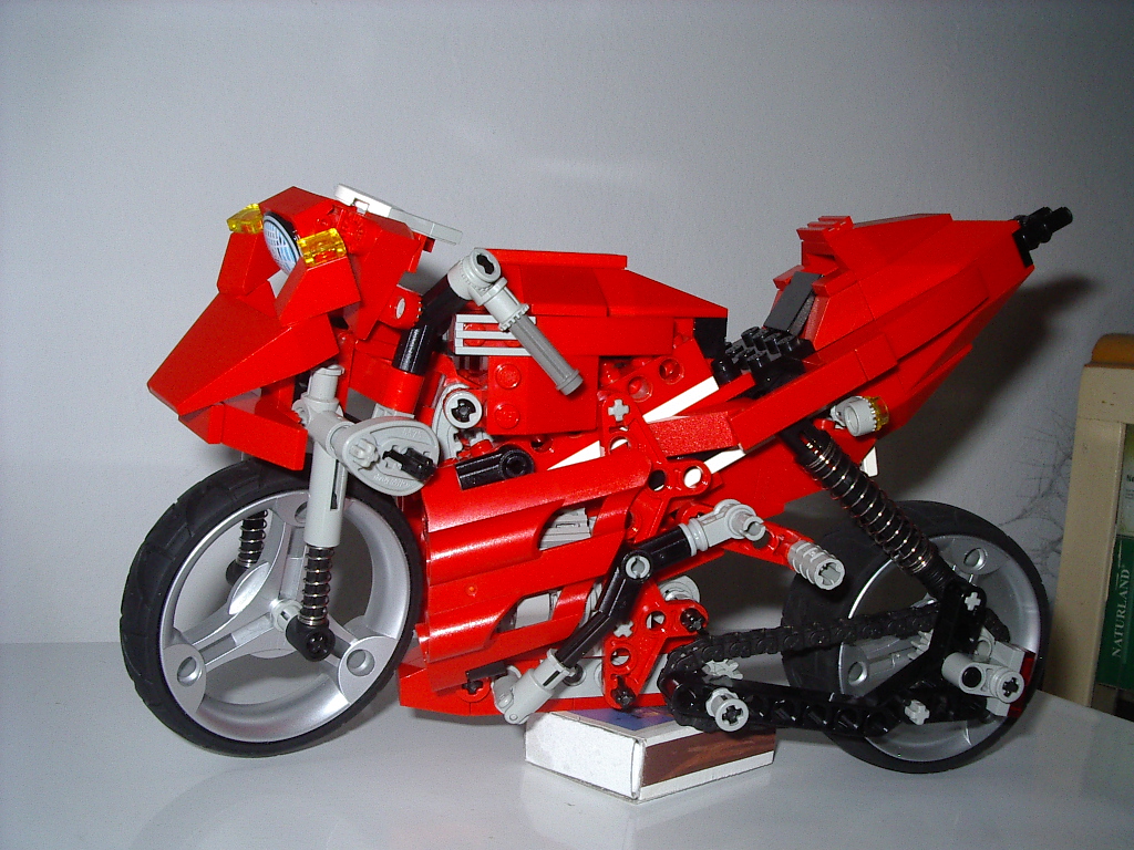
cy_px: 425
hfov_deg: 49.0
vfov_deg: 37.7
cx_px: 567
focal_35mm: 38
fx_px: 1245
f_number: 4.8
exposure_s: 1/60
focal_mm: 5.8
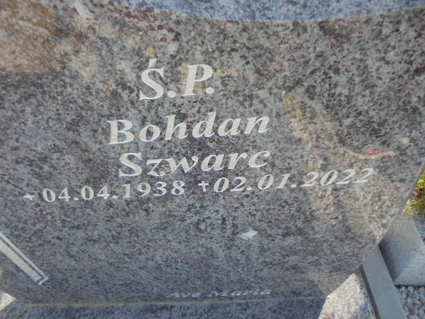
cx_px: 212
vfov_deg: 53.1
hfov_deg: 67.3
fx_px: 319
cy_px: 160
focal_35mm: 26
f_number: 3.5
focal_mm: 4.6
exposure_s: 1/250
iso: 100
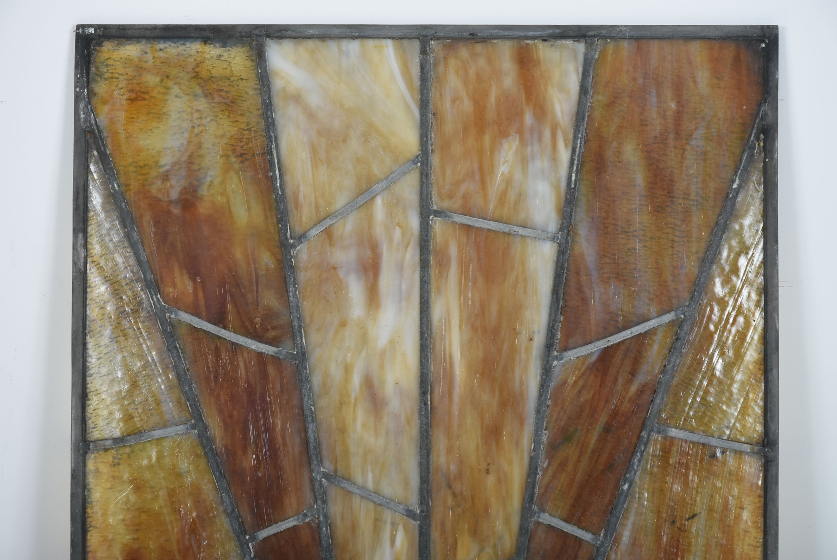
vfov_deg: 10.8
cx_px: 418
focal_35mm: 128
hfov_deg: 16.1
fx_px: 2967
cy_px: 280
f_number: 10
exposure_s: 1/200
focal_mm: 85
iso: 200
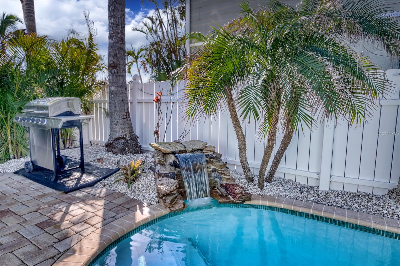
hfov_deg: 81.2
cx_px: 200
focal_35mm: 21
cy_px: 133
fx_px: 233
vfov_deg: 59.5
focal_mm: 14
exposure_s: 1/60
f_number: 8
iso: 100
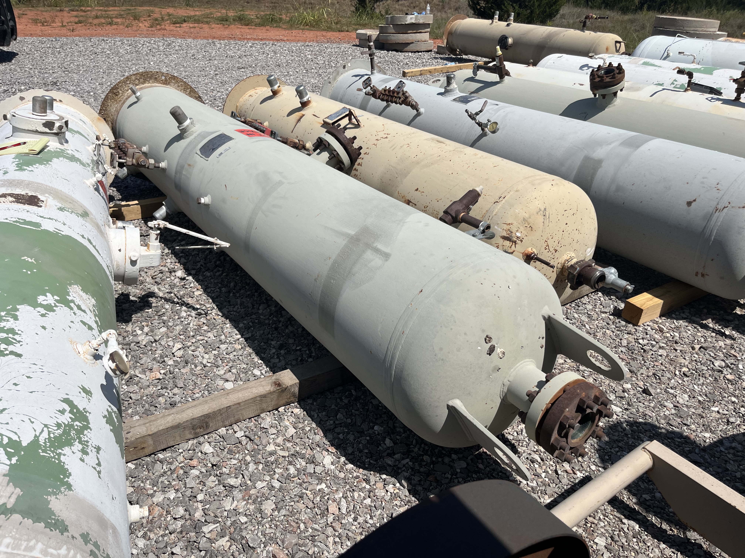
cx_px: 372
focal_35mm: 26
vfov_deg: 53.1
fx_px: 560
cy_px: 279
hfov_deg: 67.3
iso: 50
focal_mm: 5.1
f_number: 1.6
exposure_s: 1/7874
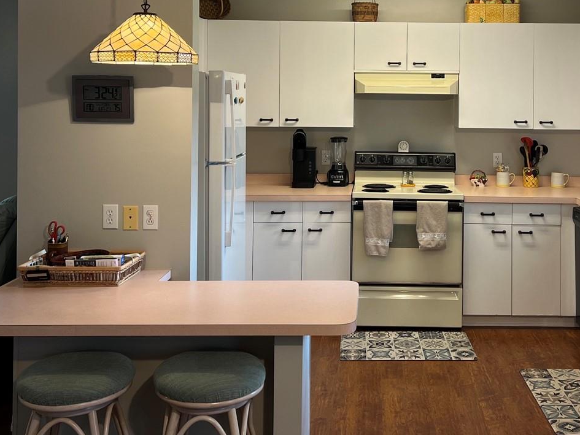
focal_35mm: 44
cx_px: 386
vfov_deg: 32.0
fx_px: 737
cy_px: 89
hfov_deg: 42.4
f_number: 1.5
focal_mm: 5.7
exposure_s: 1/60
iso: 80
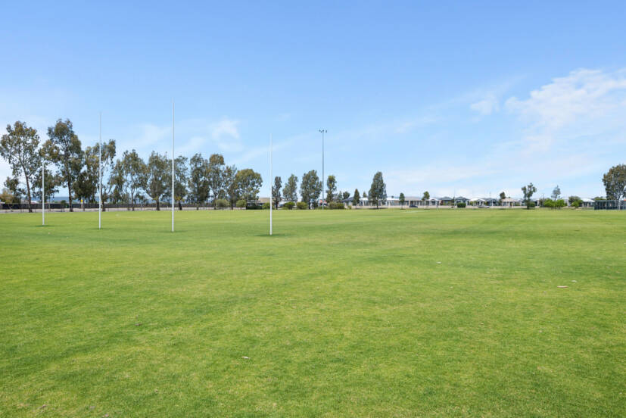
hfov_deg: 79.9
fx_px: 374
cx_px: 313
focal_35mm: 22
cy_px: 209
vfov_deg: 58.4
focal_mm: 21.5
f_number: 8
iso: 100
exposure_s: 1/250
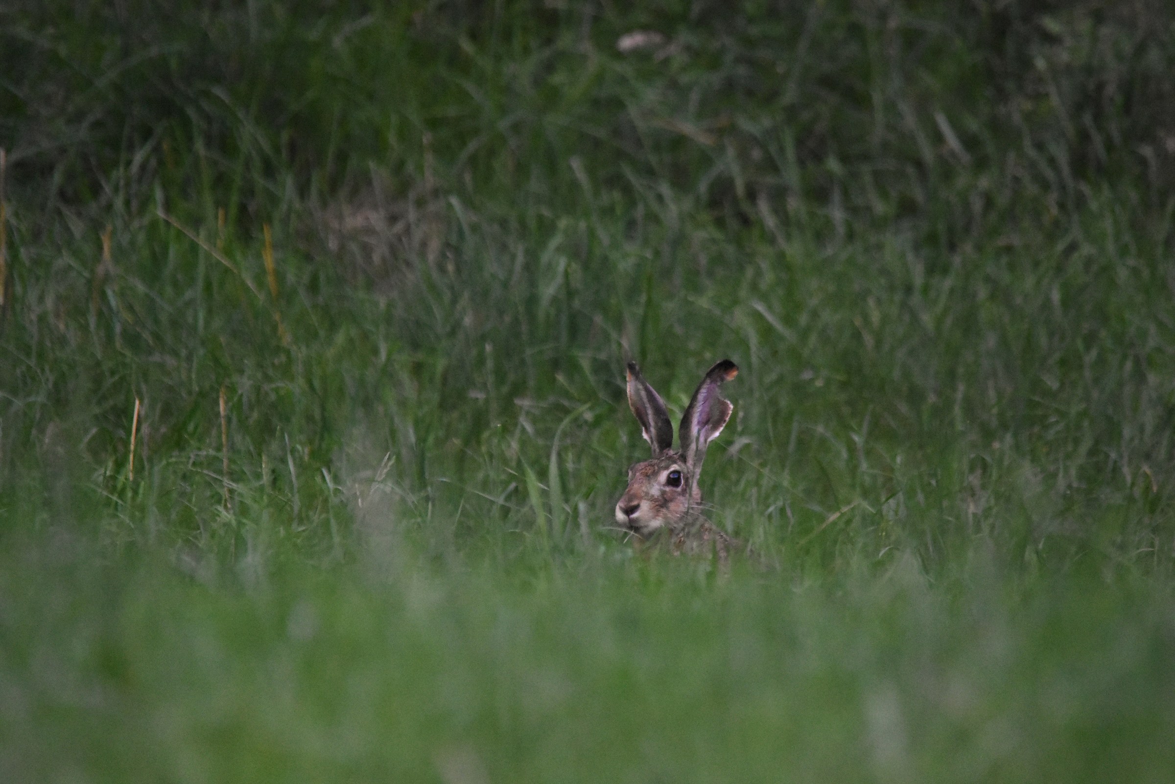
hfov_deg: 2.7
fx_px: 24477
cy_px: 392
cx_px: 588
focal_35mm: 750
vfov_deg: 1.8
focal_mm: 500
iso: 8000
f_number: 8
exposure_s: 1/2000
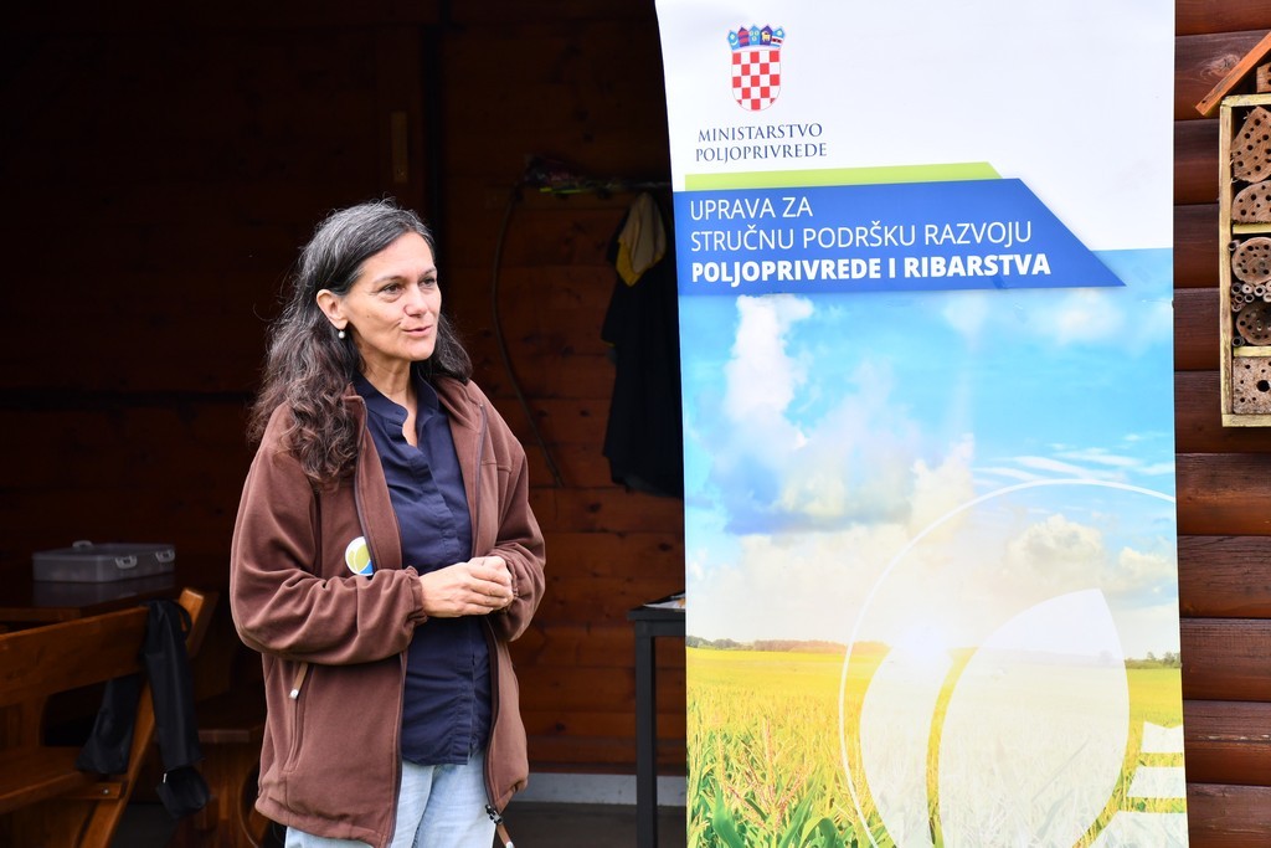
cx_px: 636
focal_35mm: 84
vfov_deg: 16.3
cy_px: 424
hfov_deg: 24.2
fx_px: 2966
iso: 500
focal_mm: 56
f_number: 4.8
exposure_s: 1/500
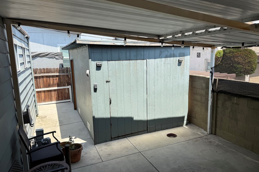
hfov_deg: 69.4
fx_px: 187
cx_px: 133
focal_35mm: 26
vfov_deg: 49.5
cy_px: 85
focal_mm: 6.76
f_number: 1.78
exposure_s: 1/2110
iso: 80
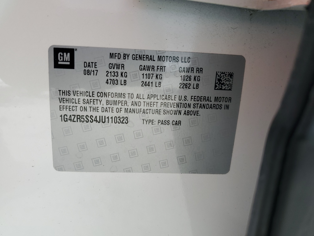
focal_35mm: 26
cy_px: 118
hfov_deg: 67.3
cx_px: 157
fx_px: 236
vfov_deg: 53.1
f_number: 1.5
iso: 50
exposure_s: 1/278
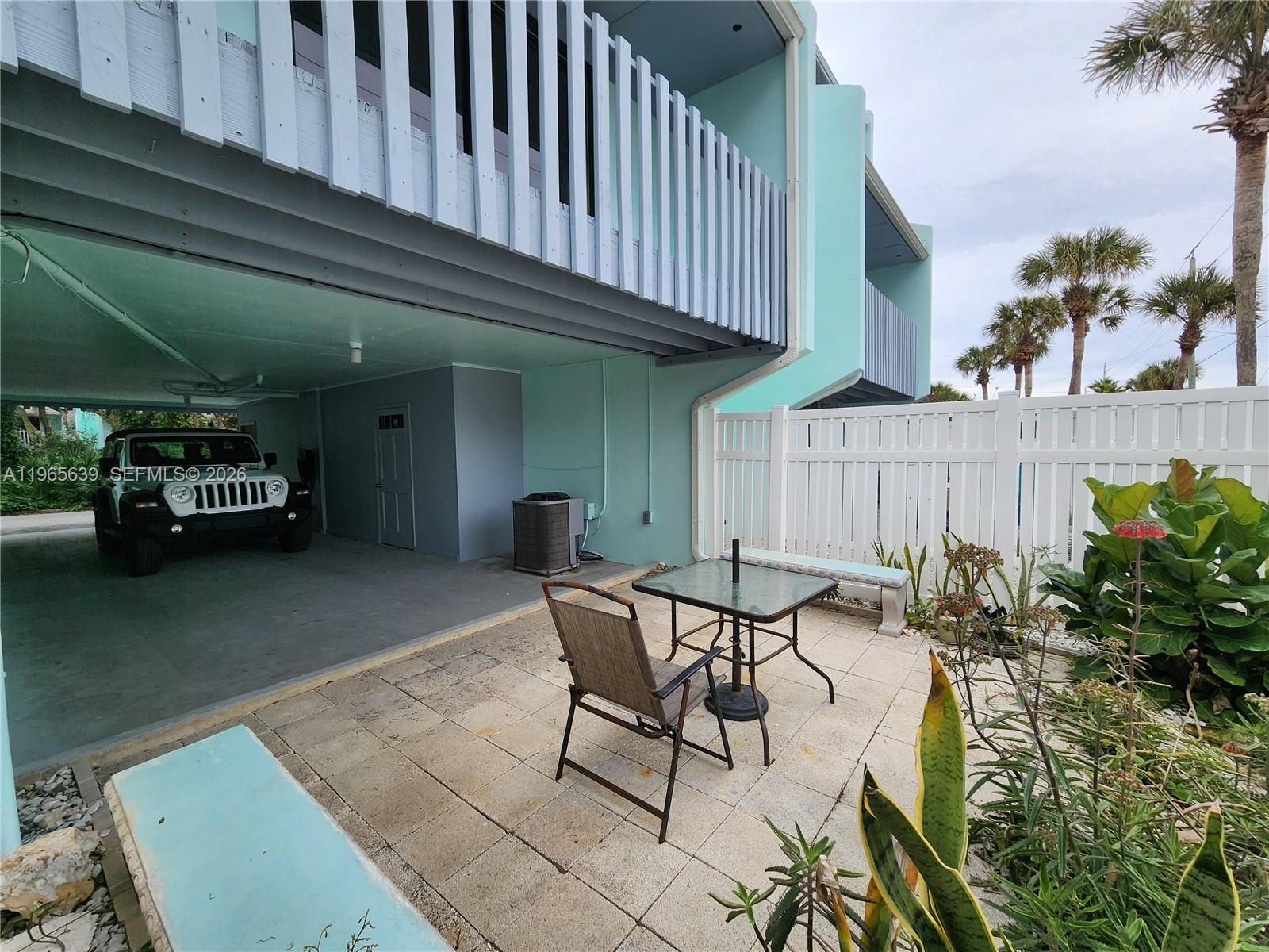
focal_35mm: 13
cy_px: 476
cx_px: 634
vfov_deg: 89.9
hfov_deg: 106.2
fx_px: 477
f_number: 2.2
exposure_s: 1/763
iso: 50
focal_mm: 2.2
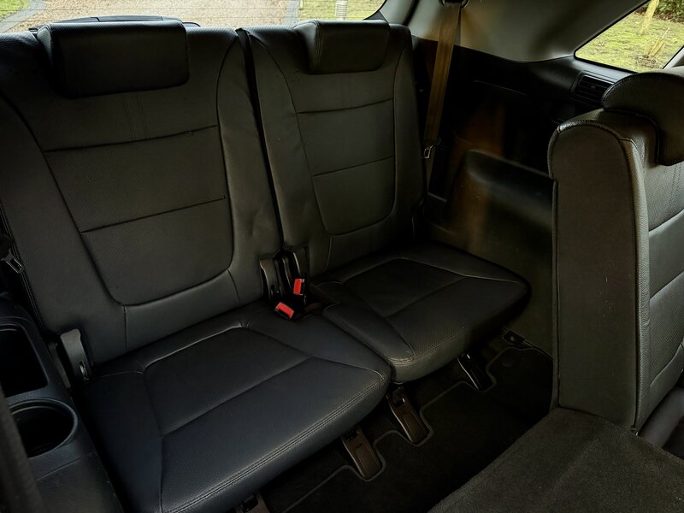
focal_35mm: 24
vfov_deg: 56.8
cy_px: 256
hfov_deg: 71.6
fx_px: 474
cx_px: 342
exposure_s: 1/36
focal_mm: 6.76
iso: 1000
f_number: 1.78
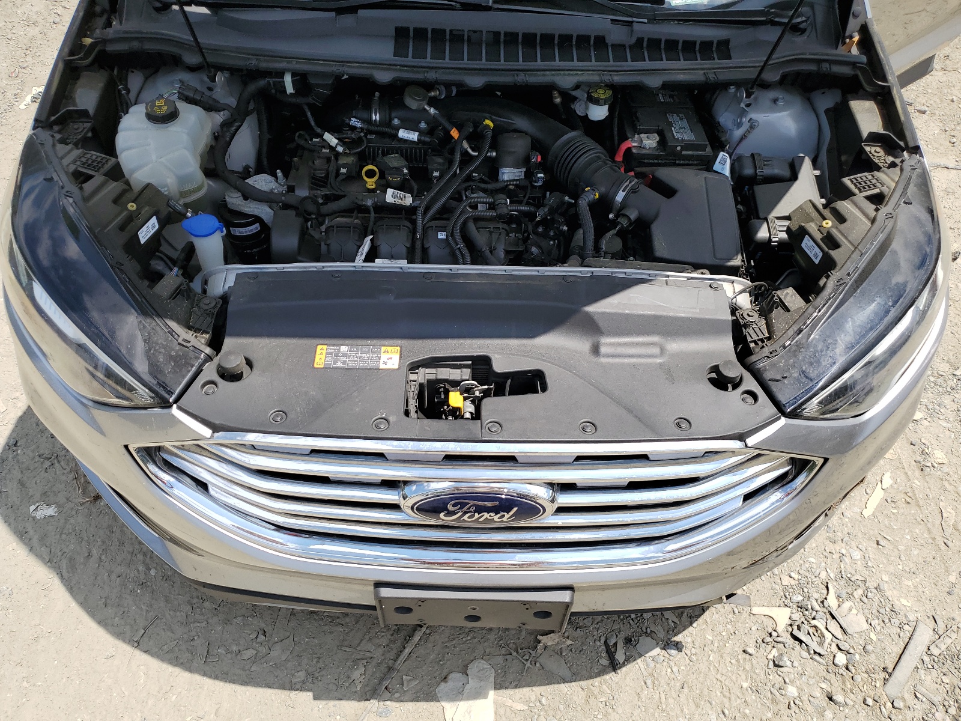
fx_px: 722
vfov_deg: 53.1
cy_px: 360
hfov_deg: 67.3
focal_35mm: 26
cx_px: 480
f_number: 1.5
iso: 50
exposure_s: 1/2500
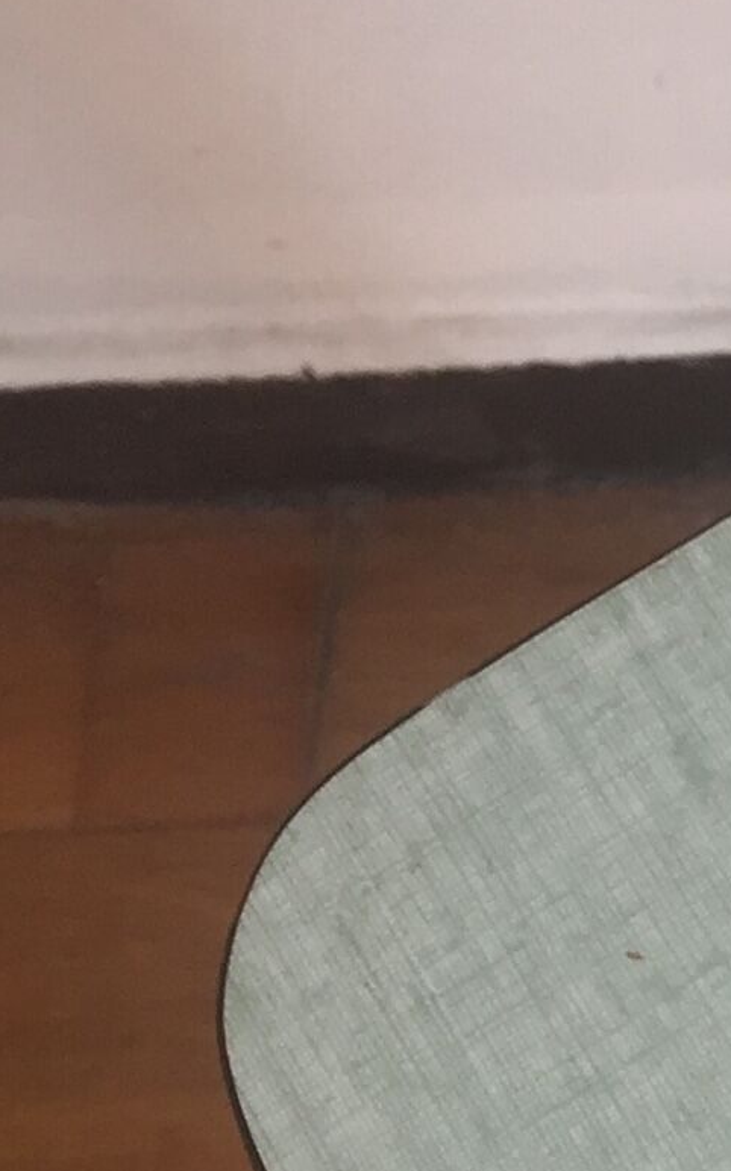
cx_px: 1853
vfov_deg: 16.1
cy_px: 611
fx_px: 4147
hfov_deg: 8.9
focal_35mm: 130
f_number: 2.2
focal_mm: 4.15
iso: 32
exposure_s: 1/50
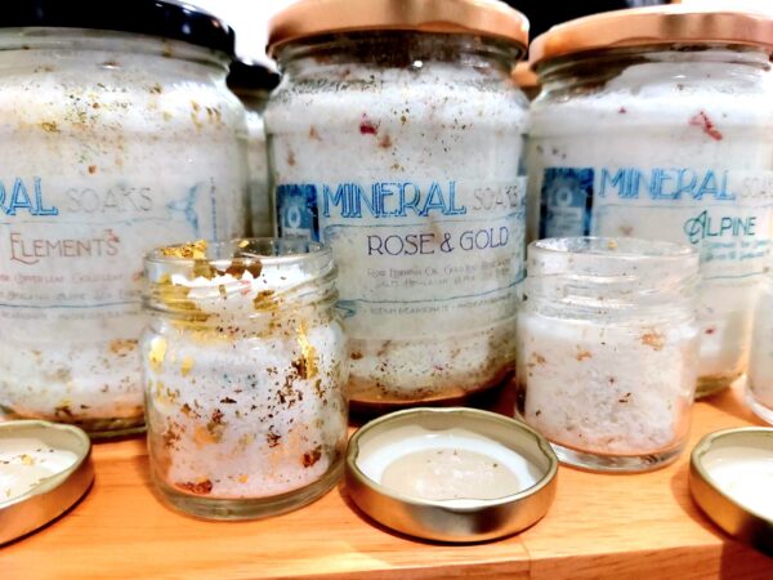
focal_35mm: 24
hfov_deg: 71.6
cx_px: 386
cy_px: 290
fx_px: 536
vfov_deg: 56.8
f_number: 1.8
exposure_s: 1/100
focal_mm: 5.23
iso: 320
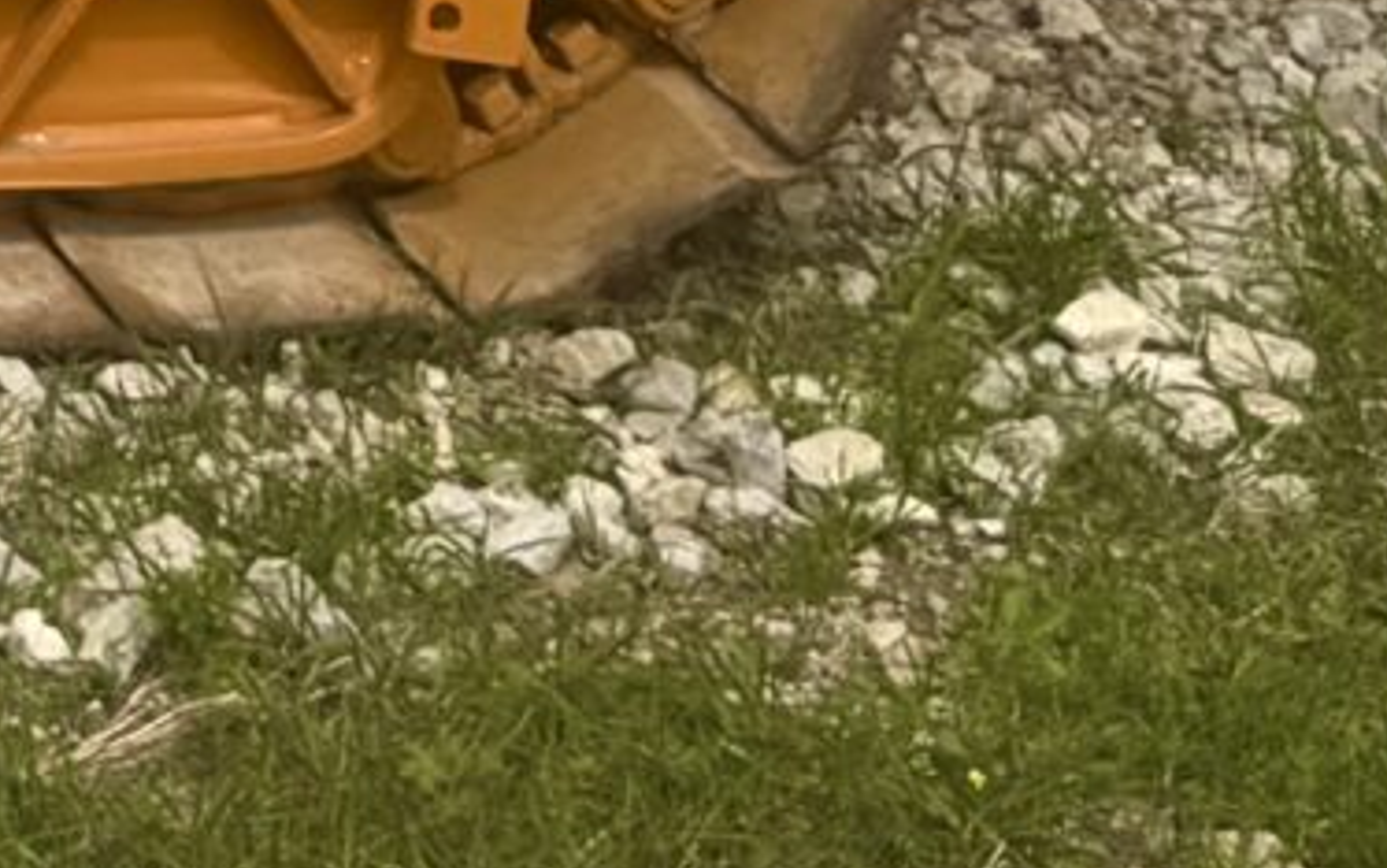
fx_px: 6579
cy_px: -2014
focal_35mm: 174
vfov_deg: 6.6
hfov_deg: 11.1
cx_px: -1287
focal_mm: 6.76
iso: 80
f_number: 1.78
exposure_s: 1/6410
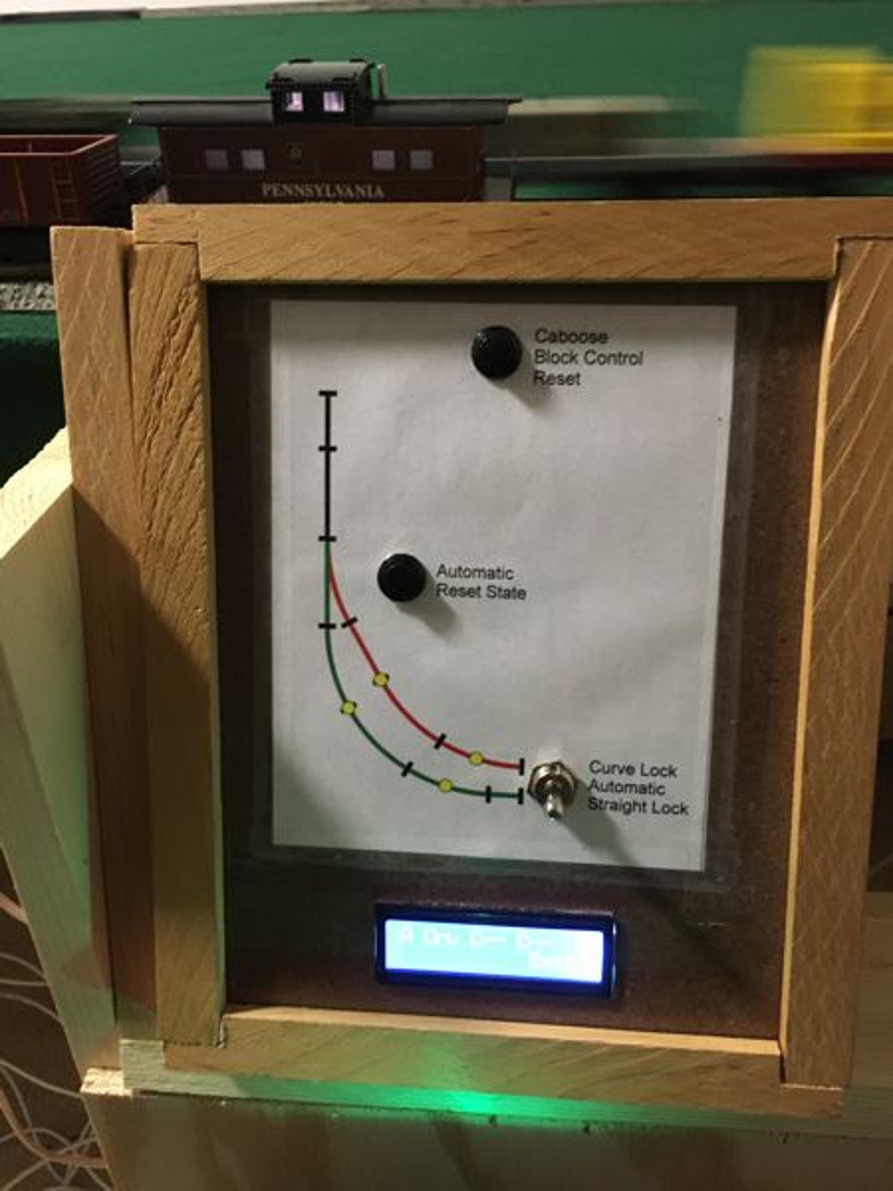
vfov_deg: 61.7
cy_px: 596
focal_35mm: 29
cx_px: 446
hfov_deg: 48.2
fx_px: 997
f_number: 2.2
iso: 400
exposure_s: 1/15
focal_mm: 4.15
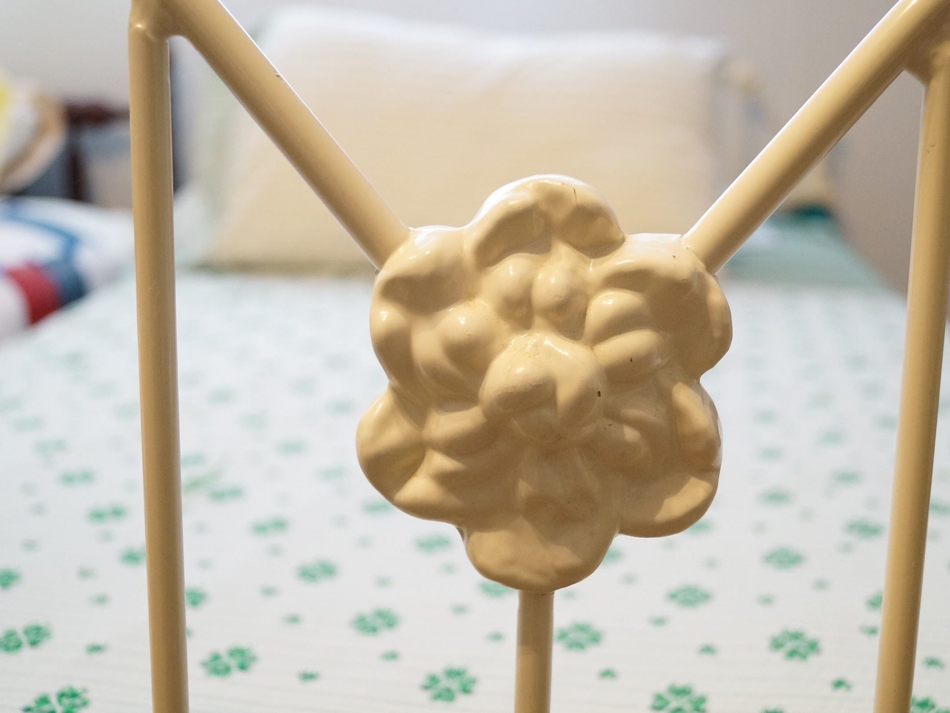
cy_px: 359
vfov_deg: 31.5
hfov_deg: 41.2
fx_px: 1262
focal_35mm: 46
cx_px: 529
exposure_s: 1/60
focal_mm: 28
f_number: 4.5
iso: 1600
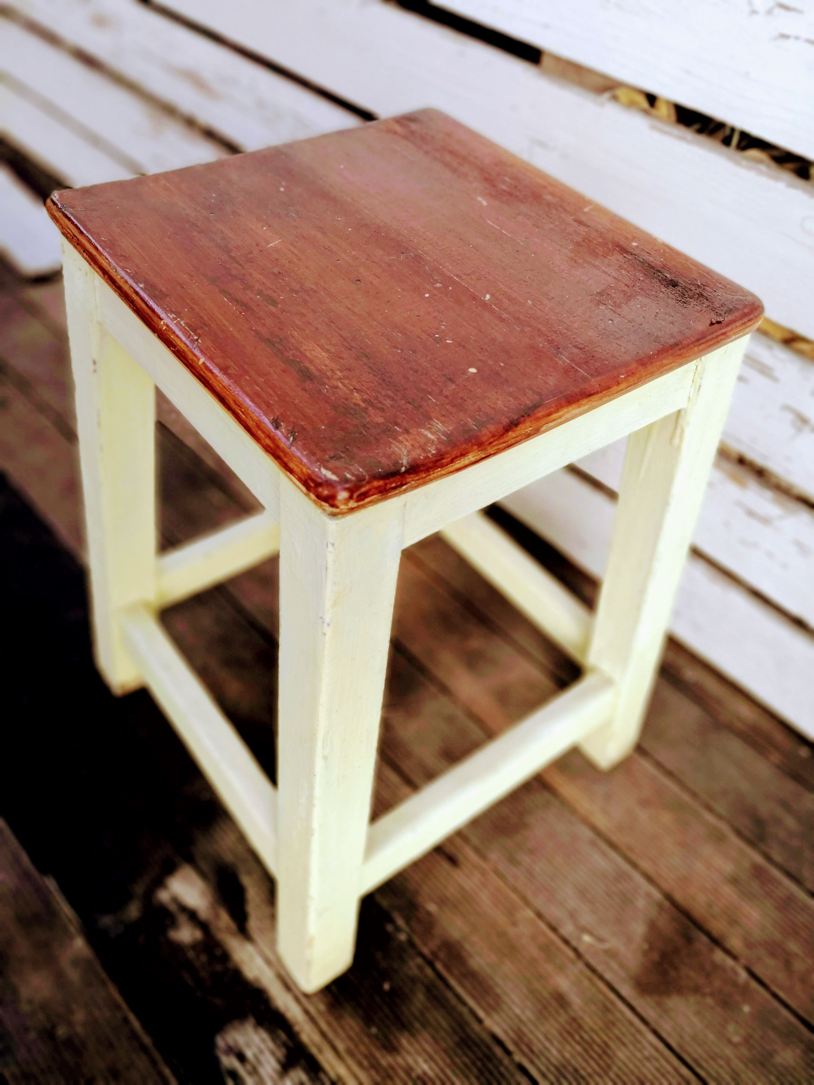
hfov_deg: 51.4
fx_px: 847
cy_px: 542
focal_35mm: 27
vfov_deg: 65.3
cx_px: 407
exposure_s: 1/50
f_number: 4
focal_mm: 3.95
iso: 80
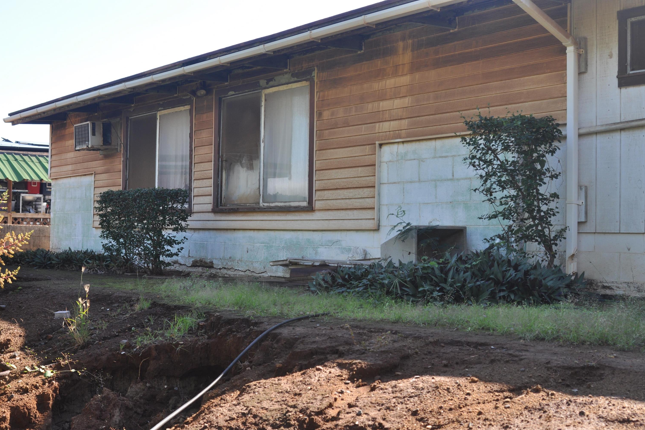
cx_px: 318
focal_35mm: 52
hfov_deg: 38.2
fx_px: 932
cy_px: 212
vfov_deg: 26.0
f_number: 6.3
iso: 200
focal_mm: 34
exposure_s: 1/160
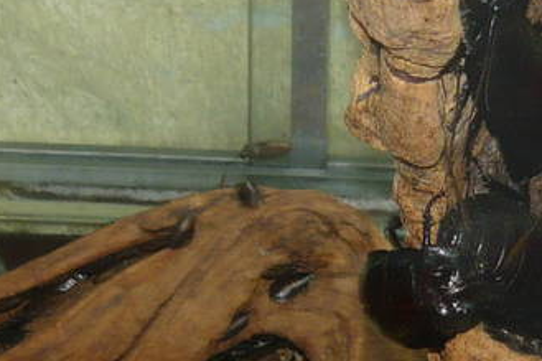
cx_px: 201
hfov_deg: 12.3
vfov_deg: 8.2
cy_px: 137
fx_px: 2513
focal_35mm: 167
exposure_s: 1/30
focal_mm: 5.5
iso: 100
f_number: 2.8
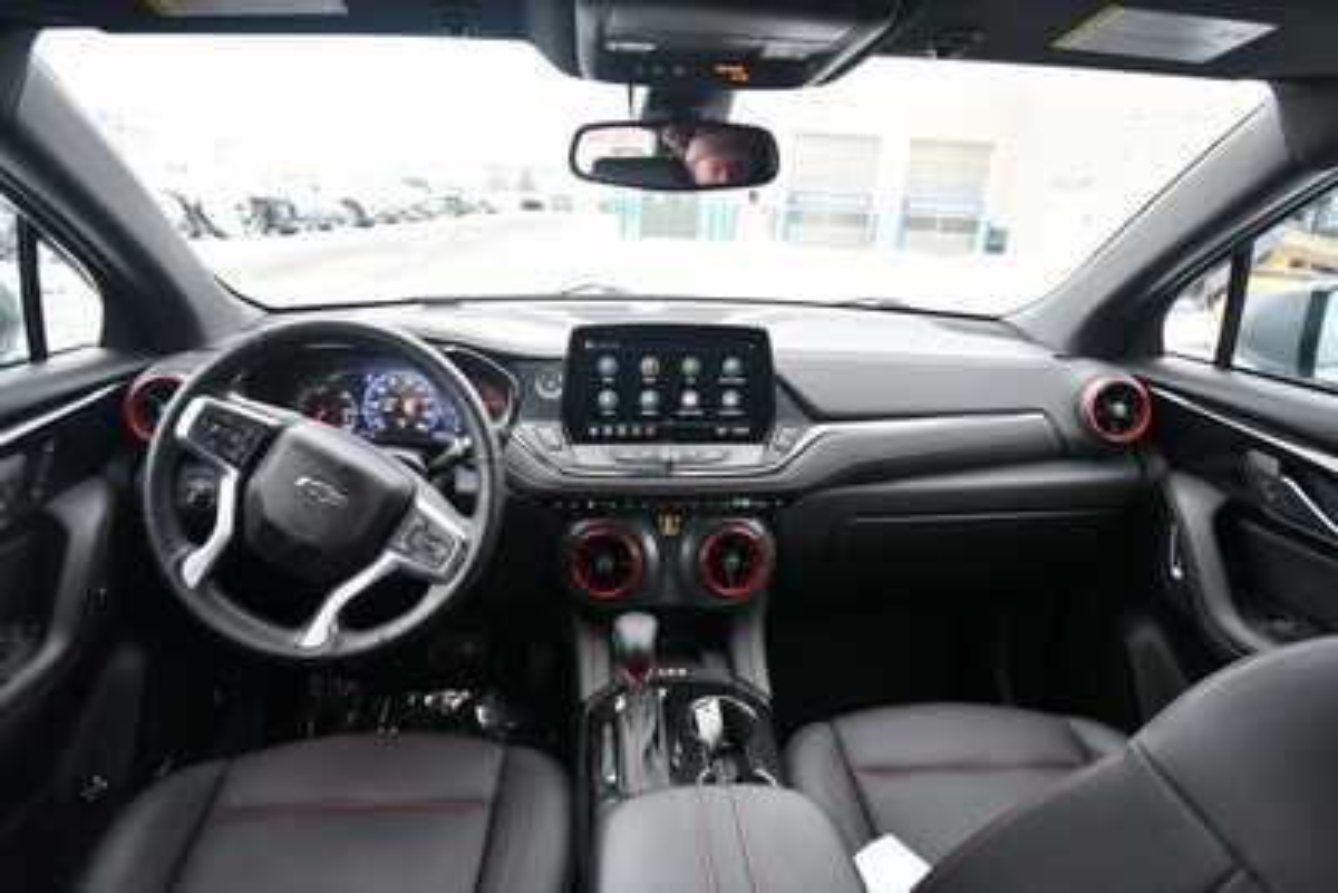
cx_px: 669
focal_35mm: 19
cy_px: 446
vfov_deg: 64.6
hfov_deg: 86.9
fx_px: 706
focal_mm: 13
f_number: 5
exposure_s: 1/200
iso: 800
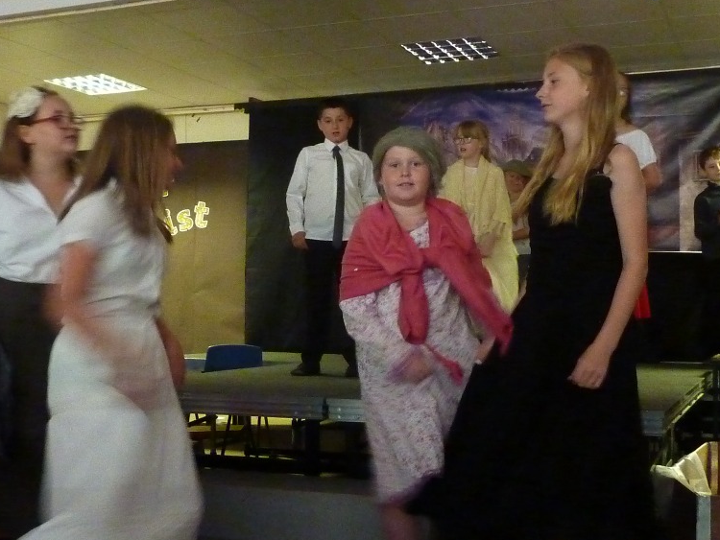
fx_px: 999
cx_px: 379
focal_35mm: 48
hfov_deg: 39.6
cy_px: 305
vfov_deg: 30.2
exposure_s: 1/15
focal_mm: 4.1
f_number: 3.3
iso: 800
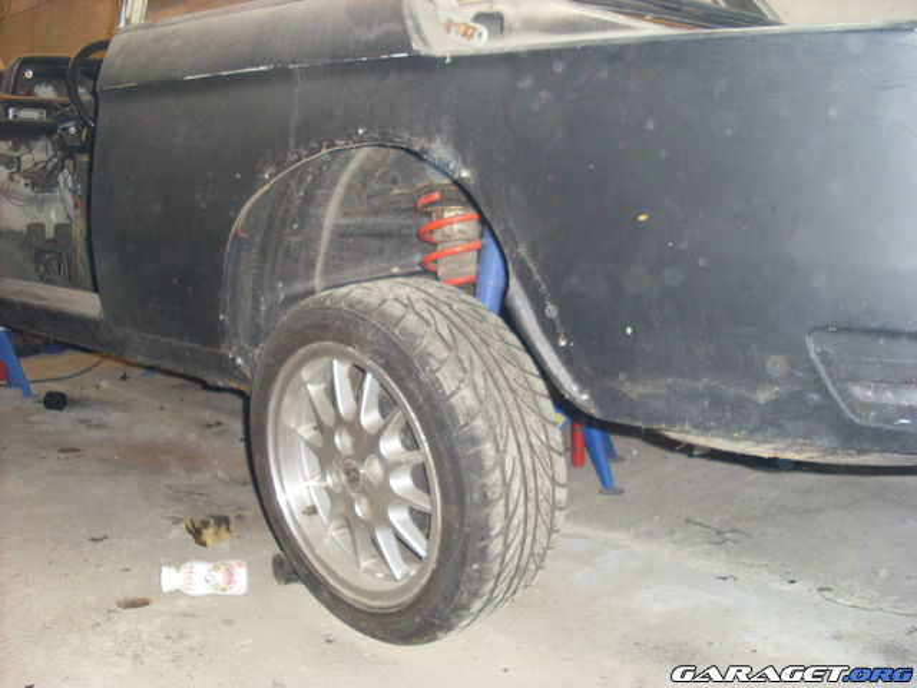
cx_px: 458
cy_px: 344
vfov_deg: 37.7
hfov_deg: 49.0
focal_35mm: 38
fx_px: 1007
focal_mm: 6.3
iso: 120
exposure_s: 1/45
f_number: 3
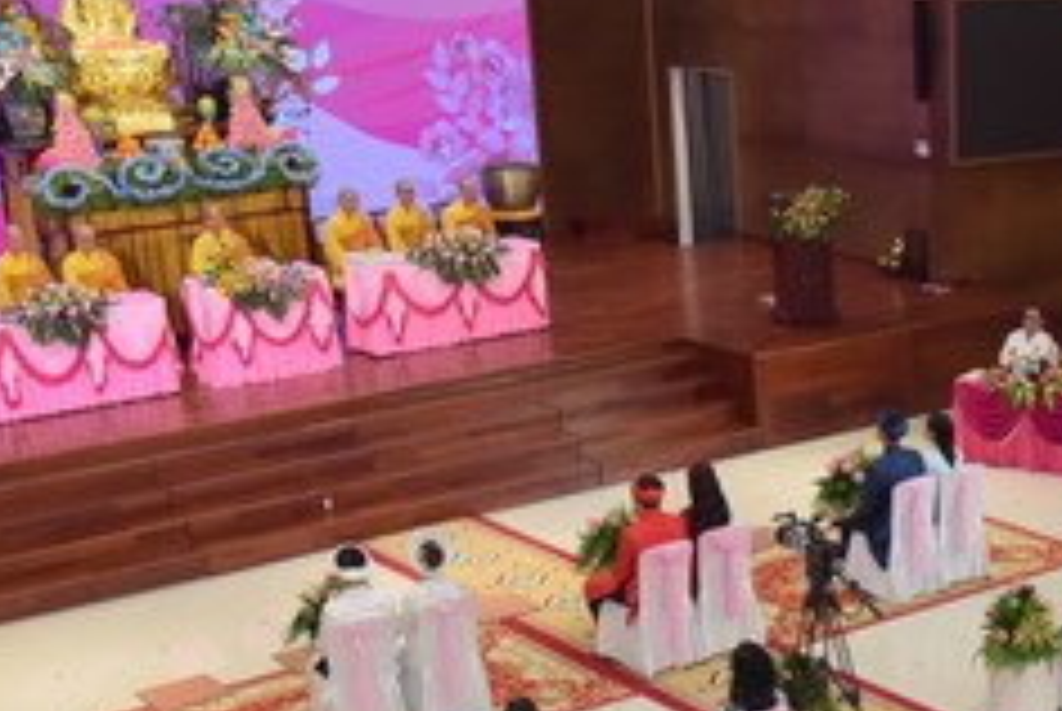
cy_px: 810
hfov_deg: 28.9
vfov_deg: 19.7
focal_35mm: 66
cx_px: 1008
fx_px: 1949
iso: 1000
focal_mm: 24
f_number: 5.6
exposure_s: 1/160
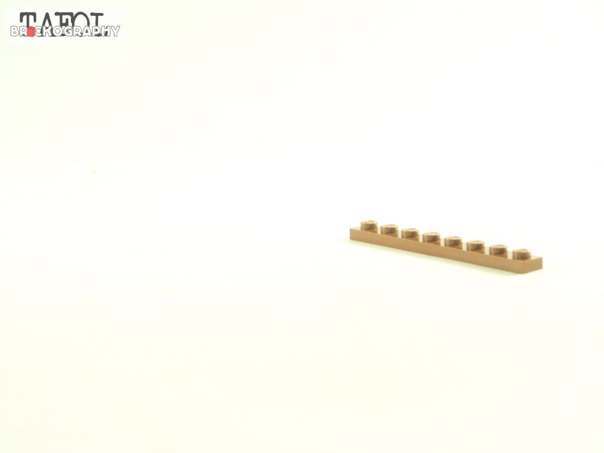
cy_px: 226
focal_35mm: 105
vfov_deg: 14.1
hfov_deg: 18.7
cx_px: 302
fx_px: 1832
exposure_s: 1/60
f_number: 3.2
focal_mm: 17.5
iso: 400
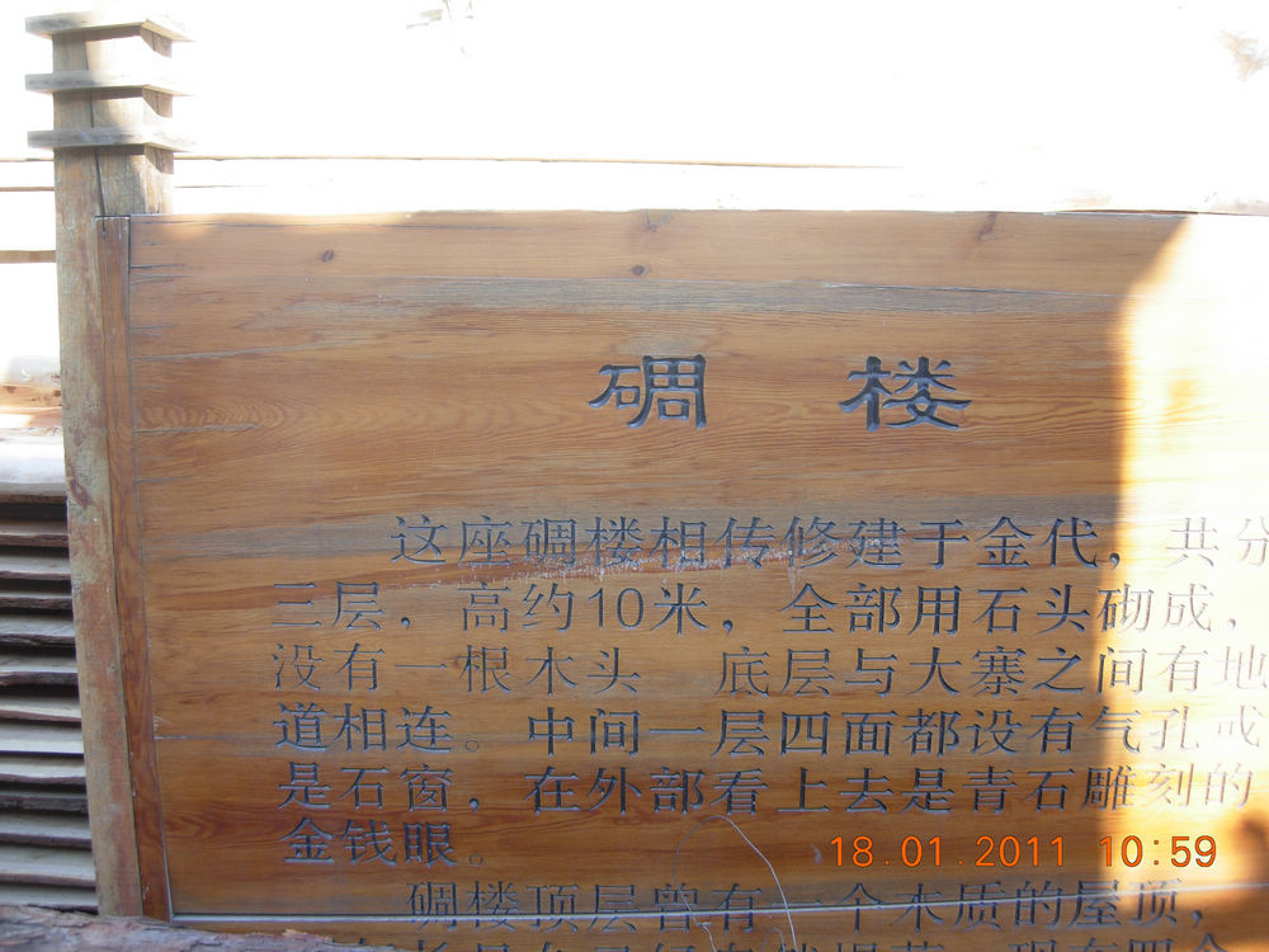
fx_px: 1320
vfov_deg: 39.7
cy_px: 476
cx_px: 634
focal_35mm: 36
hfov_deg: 51.4
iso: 50
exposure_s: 1/102
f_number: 3
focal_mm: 7.5
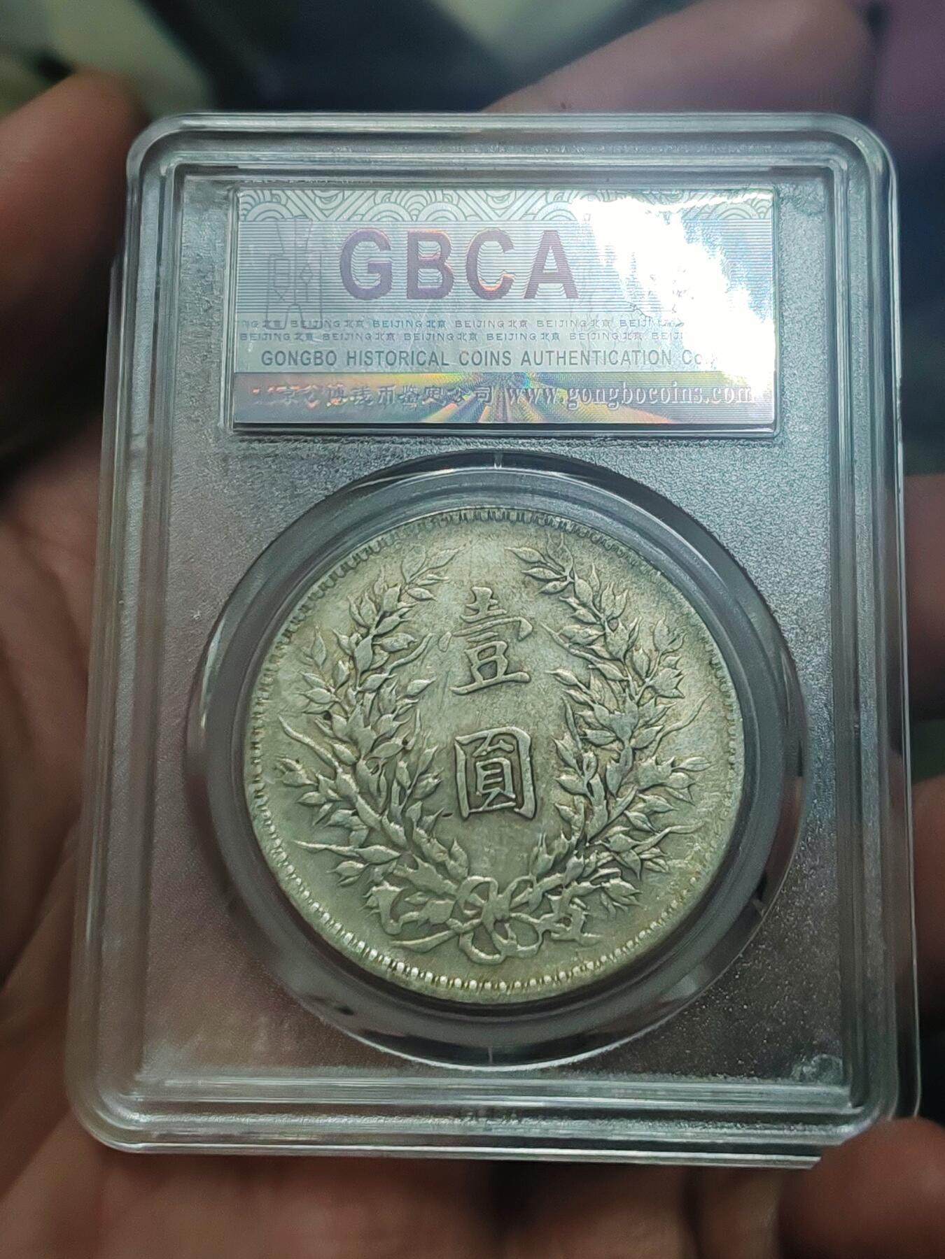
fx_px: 1966
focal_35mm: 54
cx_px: 472
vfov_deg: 35.5
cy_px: 630
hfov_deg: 27.0
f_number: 1.9
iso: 640
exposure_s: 1/100
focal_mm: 6.12
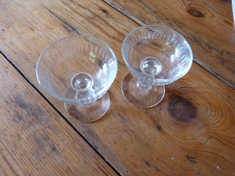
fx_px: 170
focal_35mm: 25
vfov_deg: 54.9
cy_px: 88
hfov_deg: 69.4
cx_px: 118
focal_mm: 4.5
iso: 400
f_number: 2.8
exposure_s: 1/25
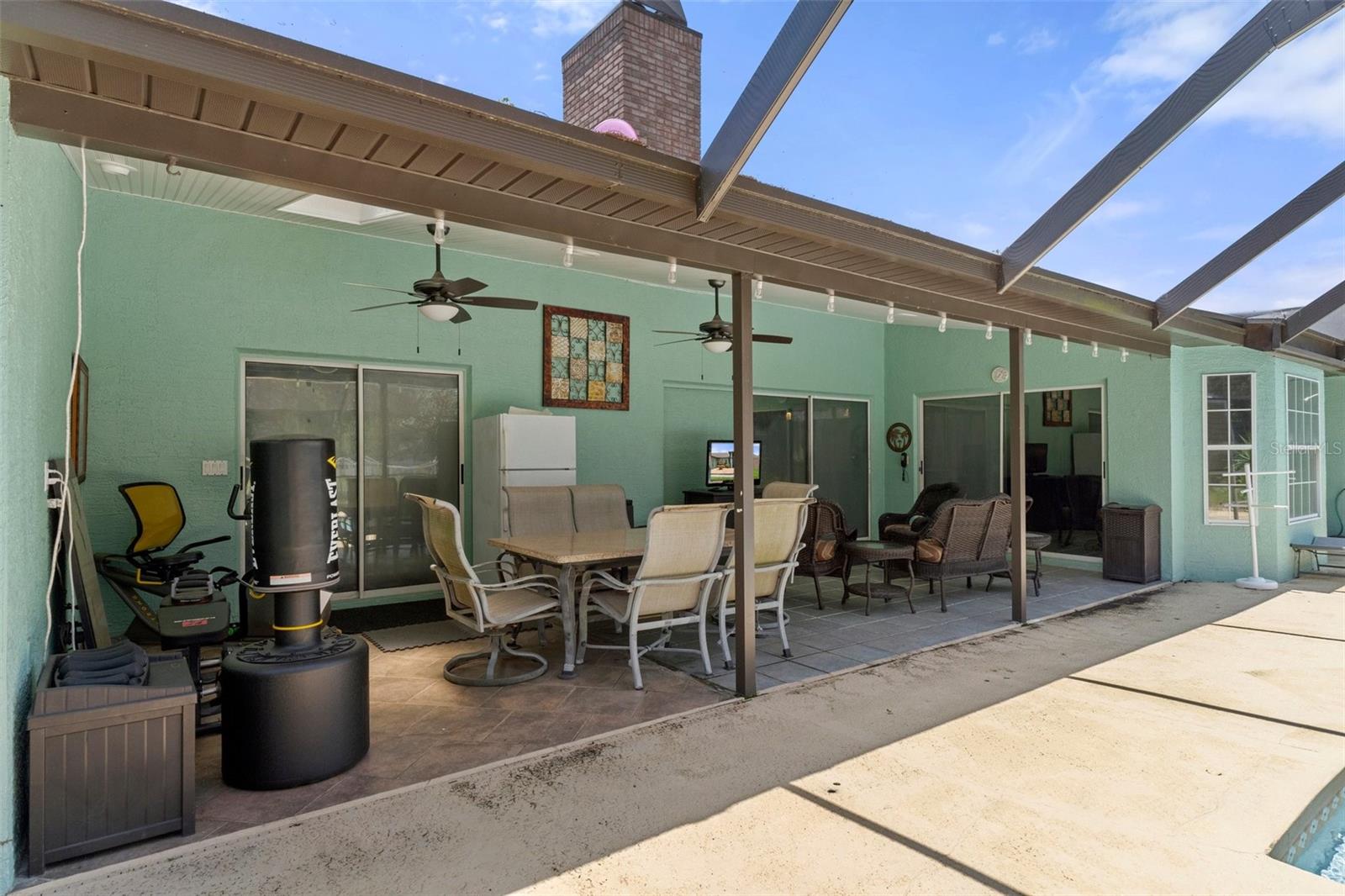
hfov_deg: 85.4
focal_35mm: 20
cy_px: 448
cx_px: 672
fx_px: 728
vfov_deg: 63.2
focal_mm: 13
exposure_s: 1/20
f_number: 8
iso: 320
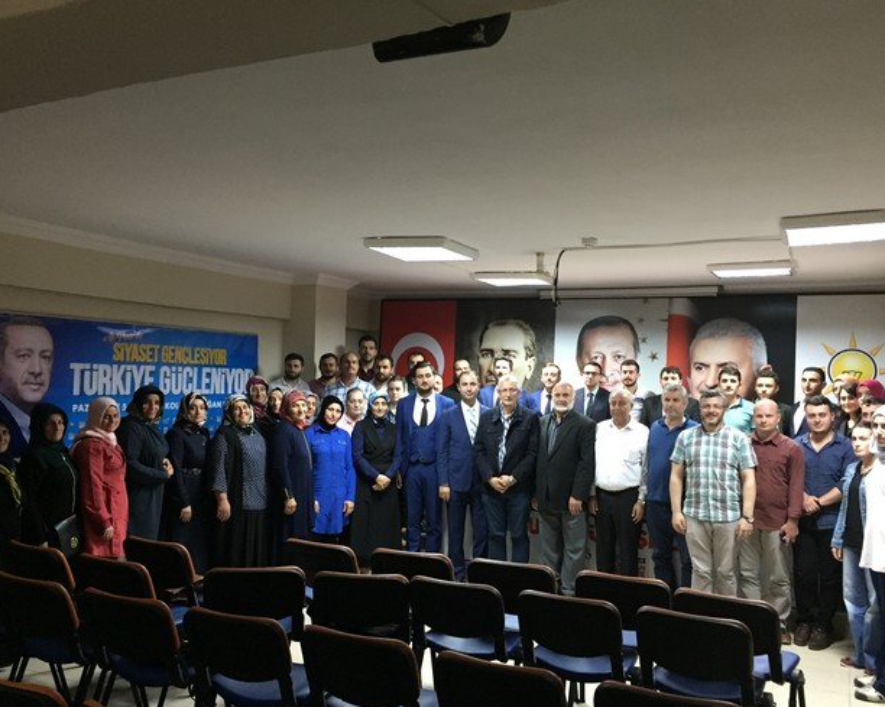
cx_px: 456
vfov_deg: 47.1
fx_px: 812
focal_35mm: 31
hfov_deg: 57.2
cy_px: 360
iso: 250
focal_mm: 4.15
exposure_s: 1/20
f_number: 2.2
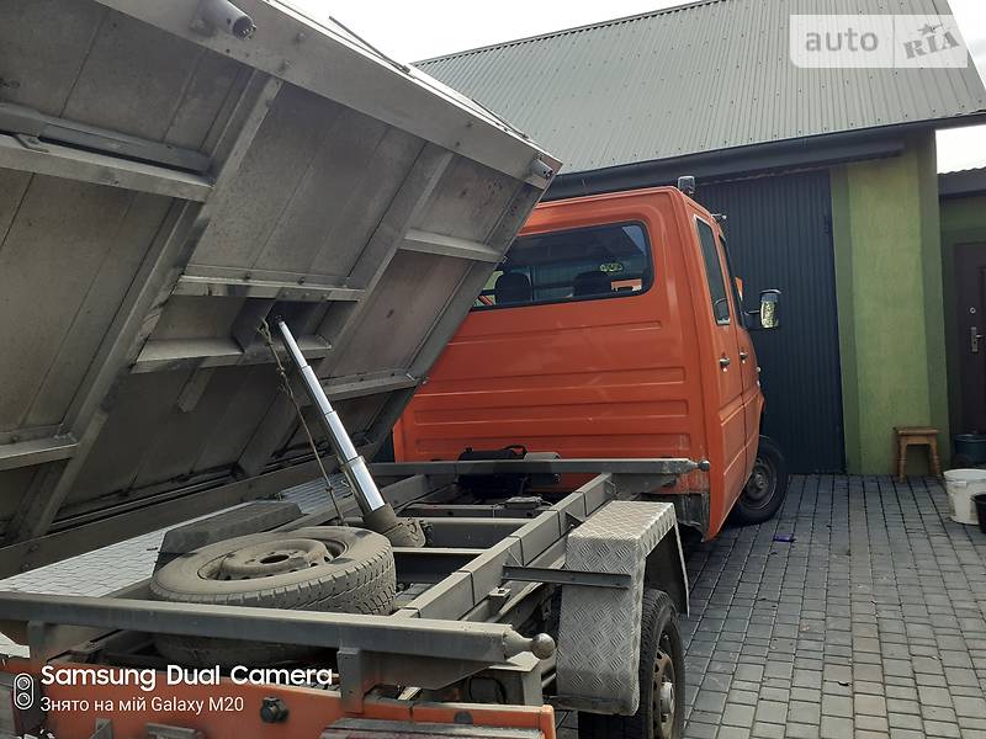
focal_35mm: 27
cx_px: 493
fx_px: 769
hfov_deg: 65.3
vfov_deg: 51.4
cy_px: 370
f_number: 1.9
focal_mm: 3.6
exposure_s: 1/474
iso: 40
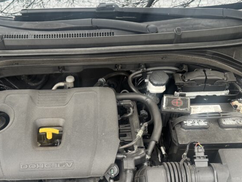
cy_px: 142
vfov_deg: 32.1
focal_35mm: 44
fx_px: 308
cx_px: 94
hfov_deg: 42.7
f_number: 1.78
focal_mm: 6.76
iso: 125
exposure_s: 1/121
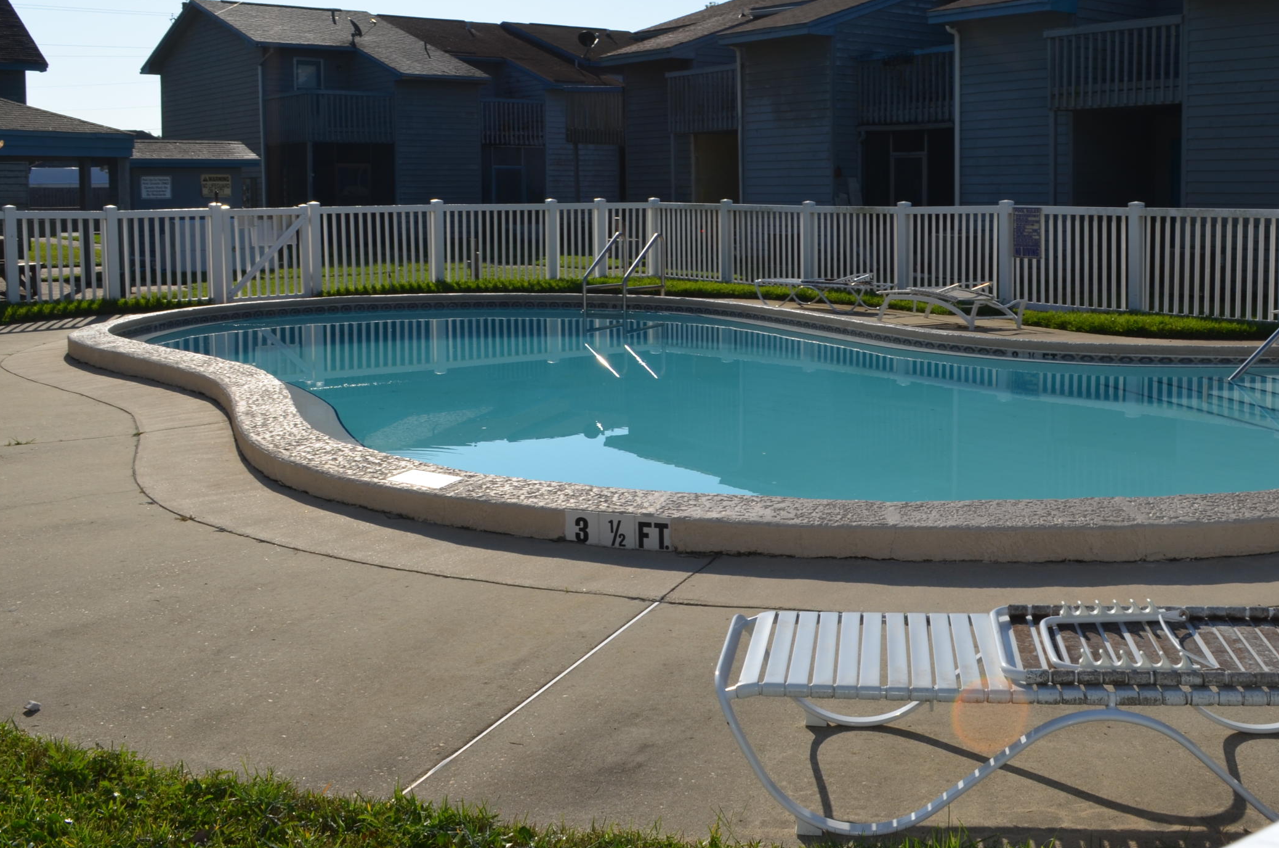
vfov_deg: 33.8
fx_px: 1383
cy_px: 299
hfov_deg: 49.4
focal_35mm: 39
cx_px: 749
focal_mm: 18
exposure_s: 1/200
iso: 100
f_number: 11
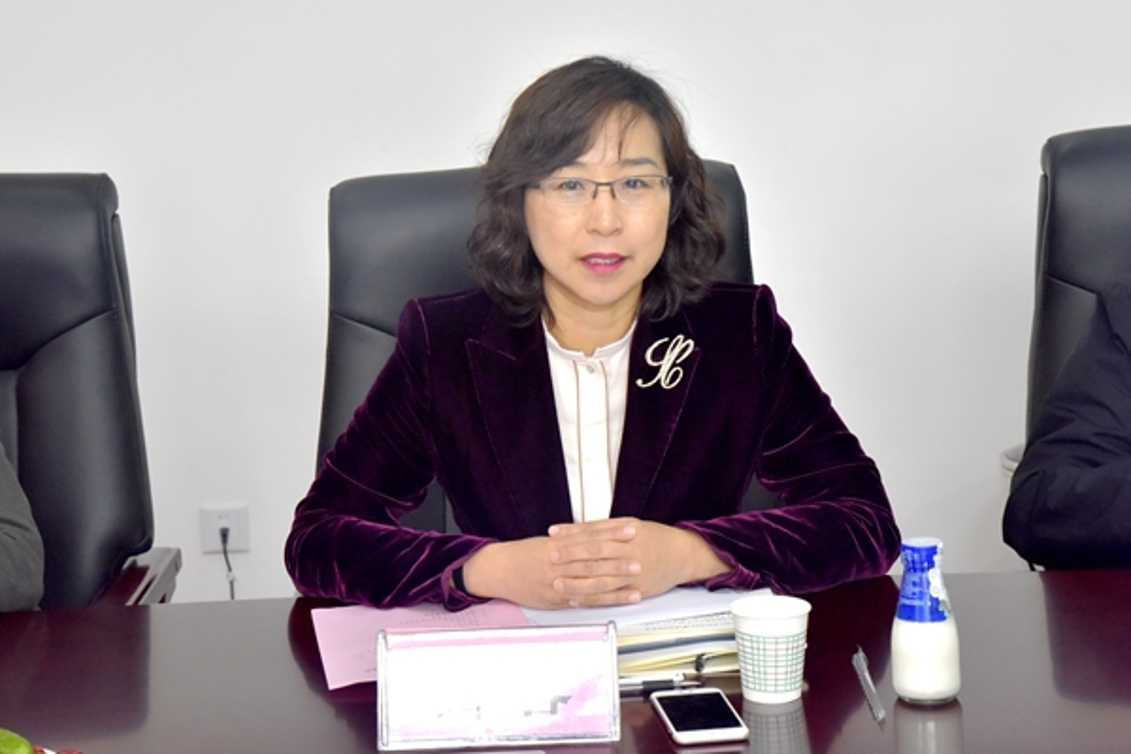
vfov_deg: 17.5
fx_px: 2450
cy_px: 377
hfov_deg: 26.0
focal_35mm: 78
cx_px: 566
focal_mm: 78
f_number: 9
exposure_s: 1/160
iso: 3200
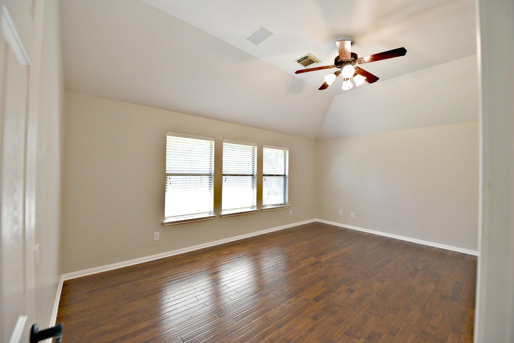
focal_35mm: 14
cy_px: 172
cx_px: 257
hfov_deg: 104.2
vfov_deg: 81.3
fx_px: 200
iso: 400
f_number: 4.5
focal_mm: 14
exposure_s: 1/80
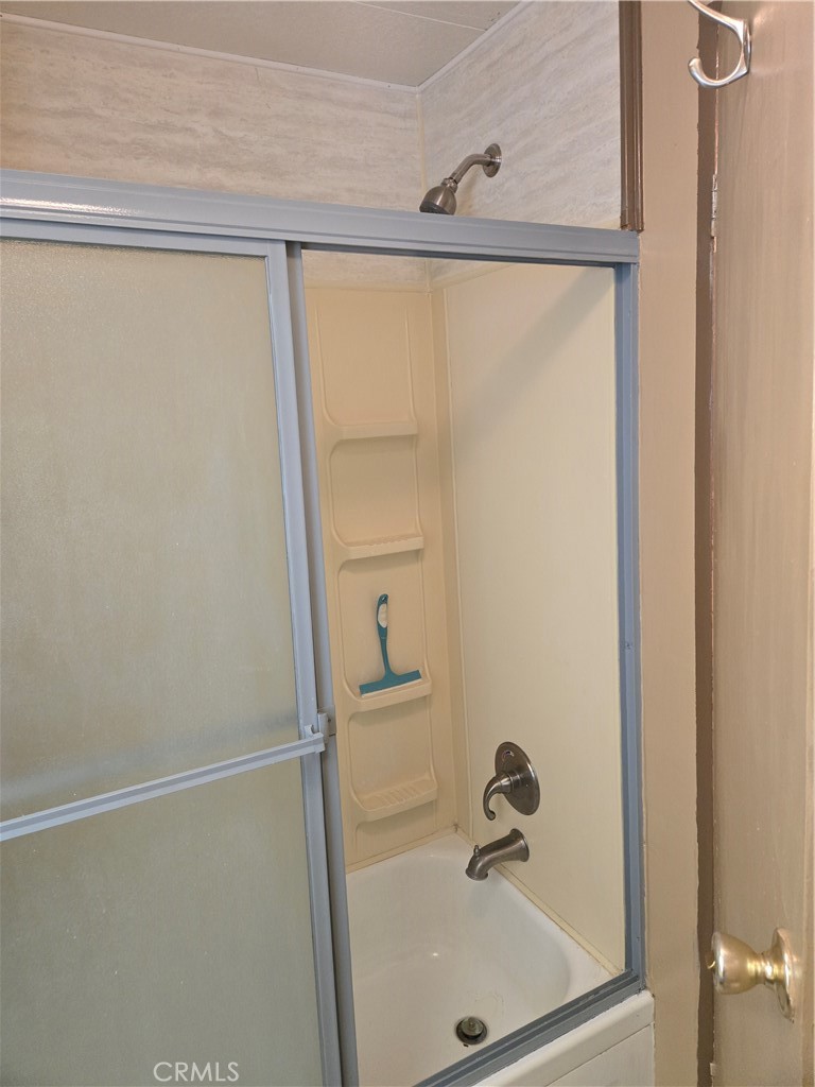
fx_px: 722
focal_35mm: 23
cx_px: 408
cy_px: 544
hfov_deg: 58.9
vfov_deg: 73.9
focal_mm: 5.4
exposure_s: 1/120
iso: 800
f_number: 1.8
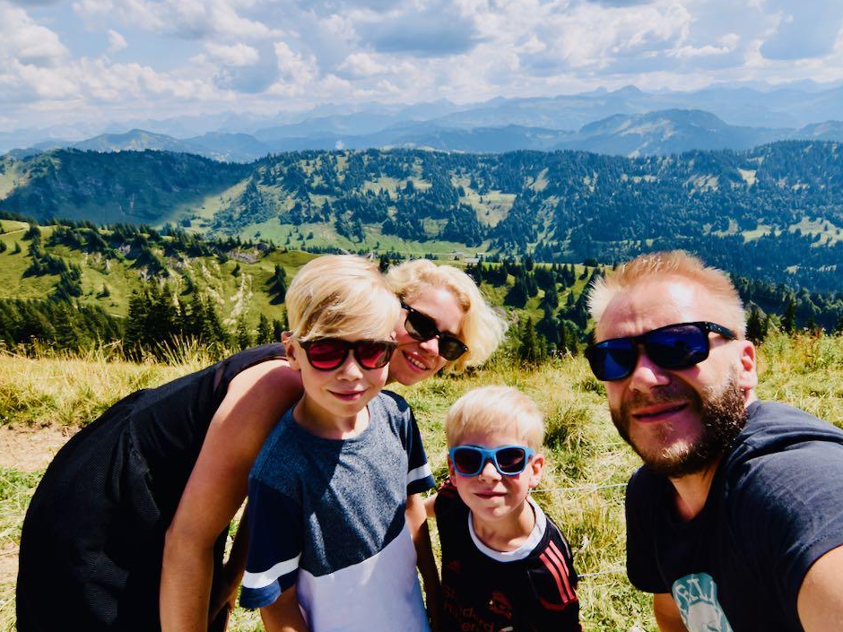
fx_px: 452
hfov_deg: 85.5
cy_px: 320
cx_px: 476
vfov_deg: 69.9
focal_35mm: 19
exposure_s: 1/320
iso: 200
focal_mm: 11
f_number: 9
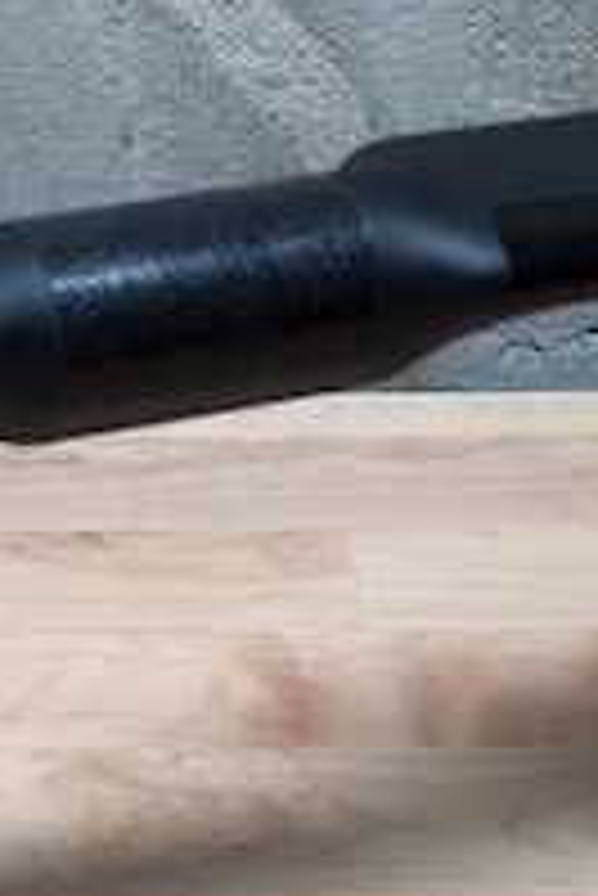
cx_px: 67
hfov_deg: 14.1
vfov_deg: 20.6
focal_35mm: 96
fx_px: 2388
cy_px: 873
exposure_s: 1/120
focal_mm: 5.4
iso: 320
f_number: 1.8
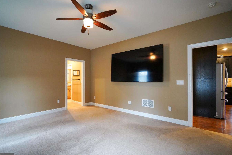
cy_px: 80
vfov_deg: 70.5
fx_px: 110
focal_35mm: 17
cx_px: 110
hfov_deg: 93.2
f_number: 2.8
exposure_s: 1/160
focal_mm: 16
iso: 3200
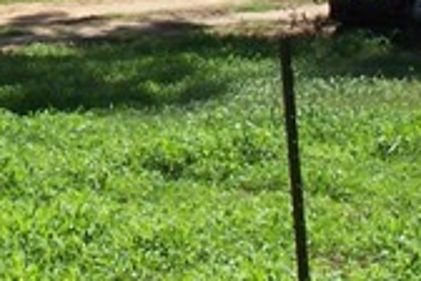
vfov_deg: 4.1
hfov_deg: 6.2
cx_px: 48
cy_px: -284
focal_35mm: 331
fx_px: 3871
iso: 80
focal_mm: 11.1
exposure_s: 1/500
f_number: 4.5
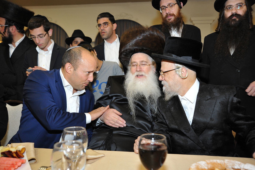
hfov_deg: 58.8
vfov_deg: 41.0
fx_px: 226
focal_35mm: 32
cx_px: 128
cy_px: 85
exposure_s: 1/125
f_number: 4
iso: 1600
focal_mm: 32
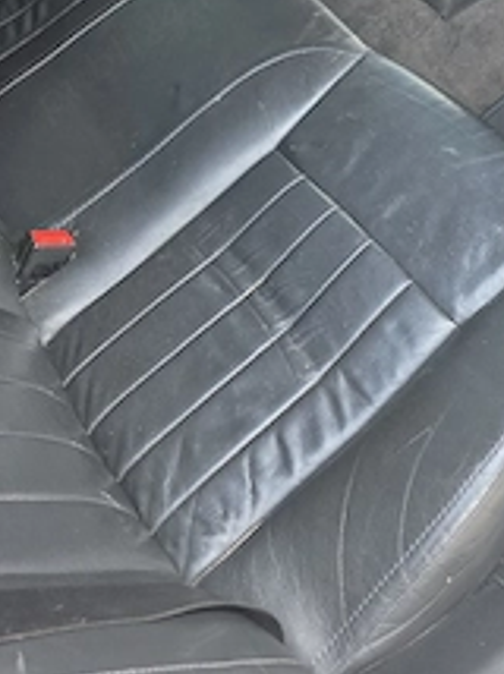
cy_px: 79
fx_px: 836
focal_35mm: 43
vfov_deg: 40.8
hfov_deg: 32.1
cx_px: 444
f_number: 1.7
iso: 125
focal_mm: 6.3
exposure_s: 1/182
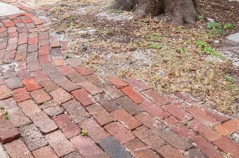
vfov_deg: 24.2
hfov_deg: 40.7
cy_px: -52
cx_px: 158
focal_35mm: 48
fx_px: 318
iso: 320
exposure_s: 1/125
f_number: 10
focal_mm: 16
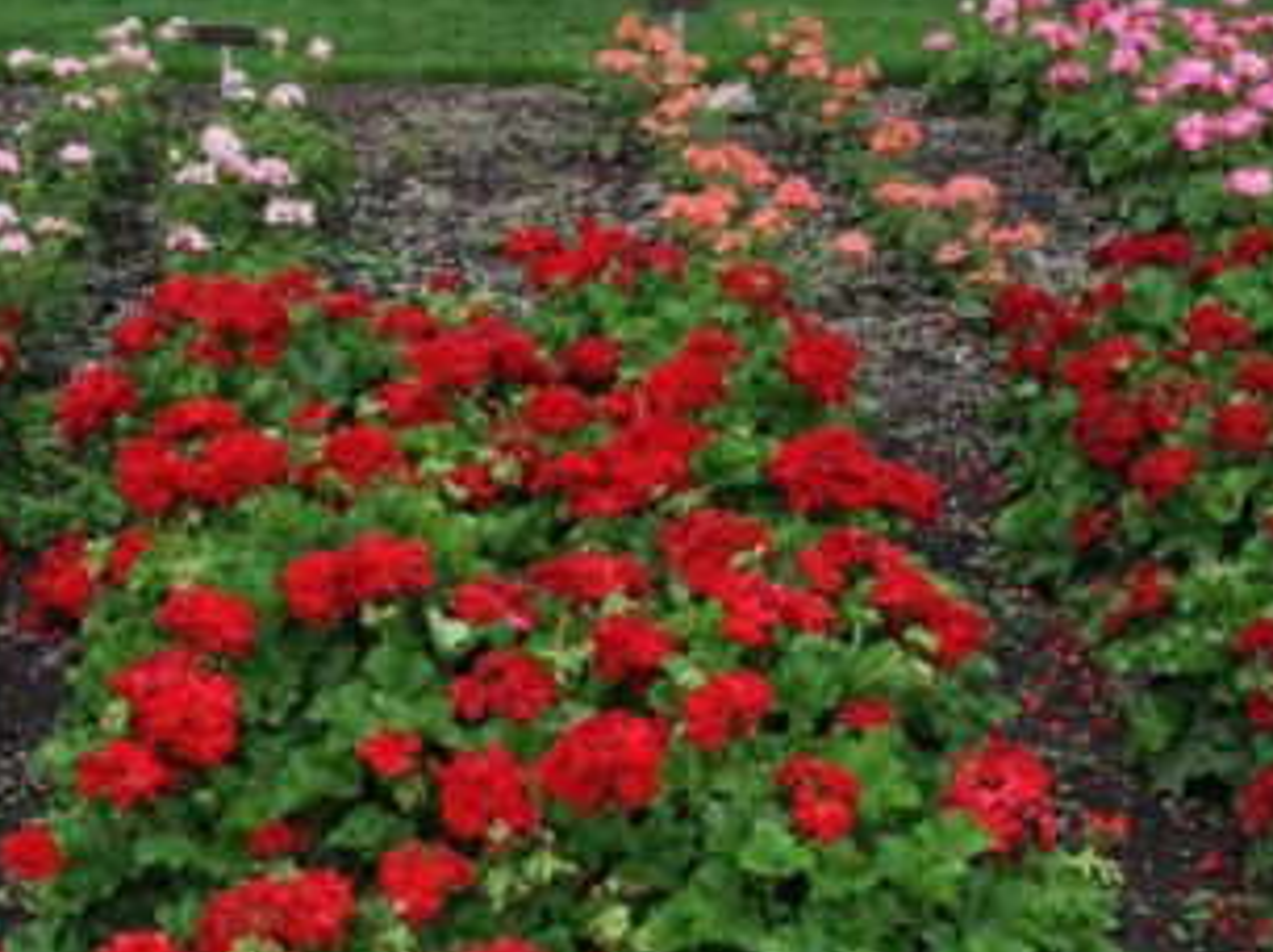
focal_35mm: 60
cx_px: 622
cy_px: 1119
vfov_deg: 22.6
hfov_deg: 32.2
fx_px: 2204
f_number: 5.6
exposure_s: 1/125
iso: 250
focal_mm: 22
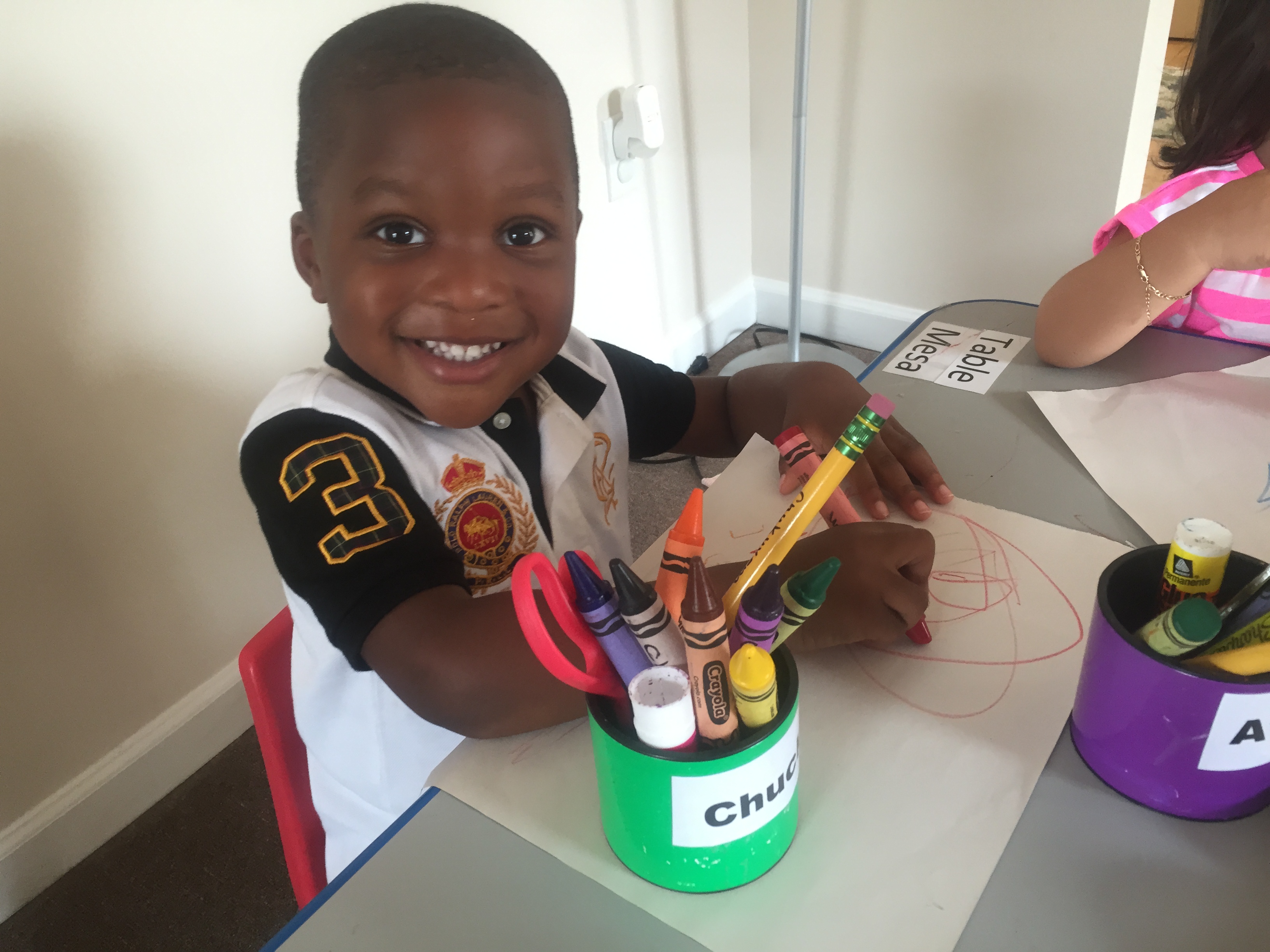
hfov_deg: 61.7
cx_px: 635
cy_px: 476
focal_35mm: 29
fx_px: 1064
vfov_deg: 48.2
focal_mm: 4.15
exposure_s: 1/30
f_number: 2.2
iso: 80
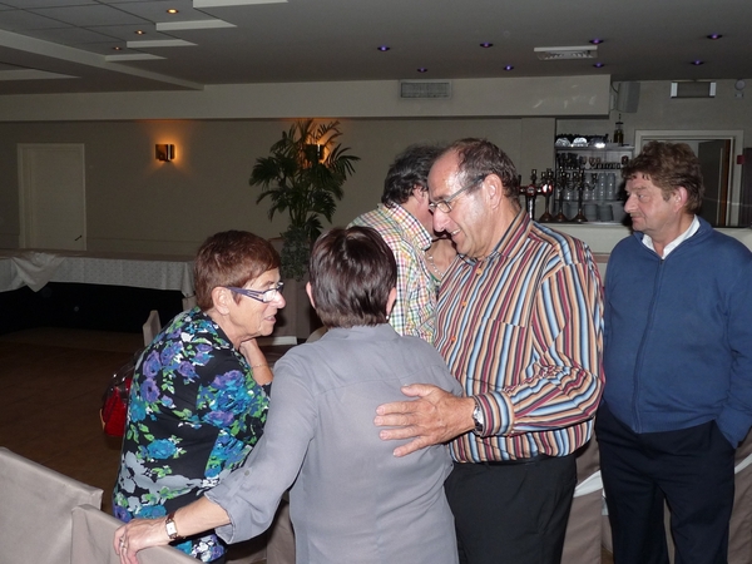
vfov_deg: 39.7
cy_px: 282
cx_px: 376
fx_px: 782
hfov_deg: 51.4
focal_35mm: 36
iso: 160
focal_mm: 4.8
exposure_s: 1/30
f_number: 2.8
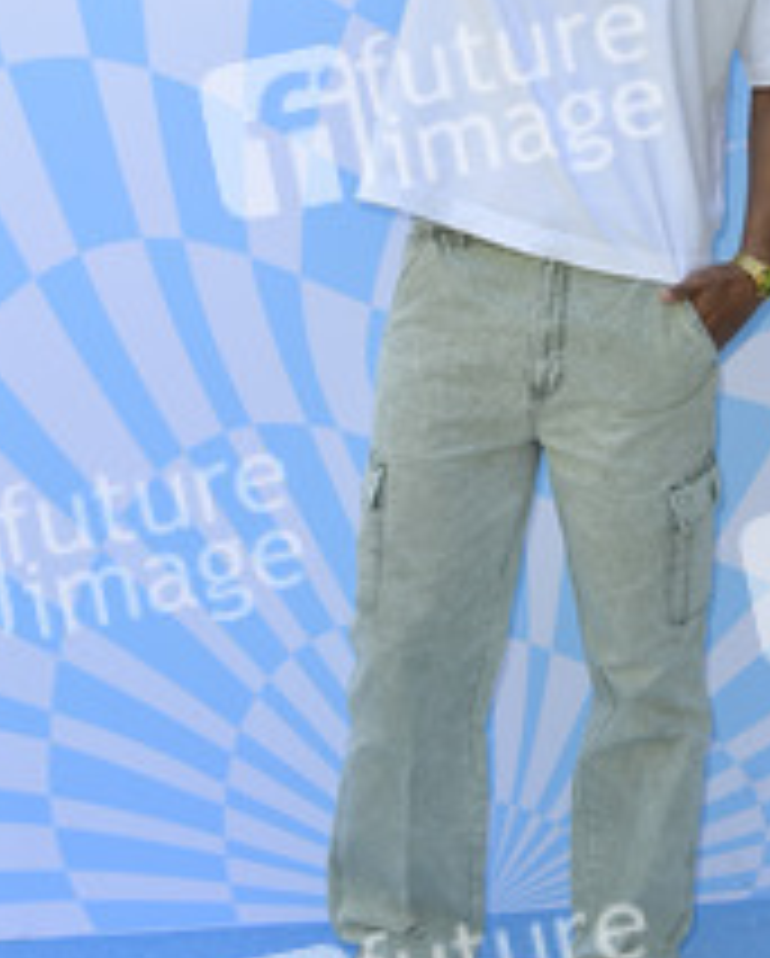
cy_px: 337
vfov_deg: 25.6
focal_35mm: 74
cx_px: 565
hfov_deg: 20.6
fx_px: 2103
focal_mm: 42
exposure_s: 1/250
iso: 400
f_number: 6.3
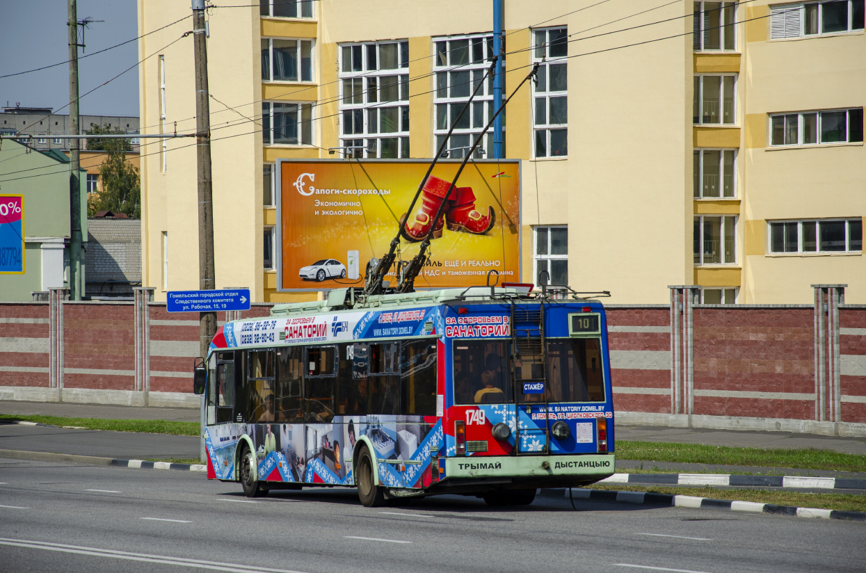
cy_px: 282
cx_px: 424
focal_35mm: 165
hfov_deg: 12.5
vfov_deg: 8.3
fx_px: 3949
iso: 125
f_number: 7.1
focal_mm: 105
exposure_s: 1/800
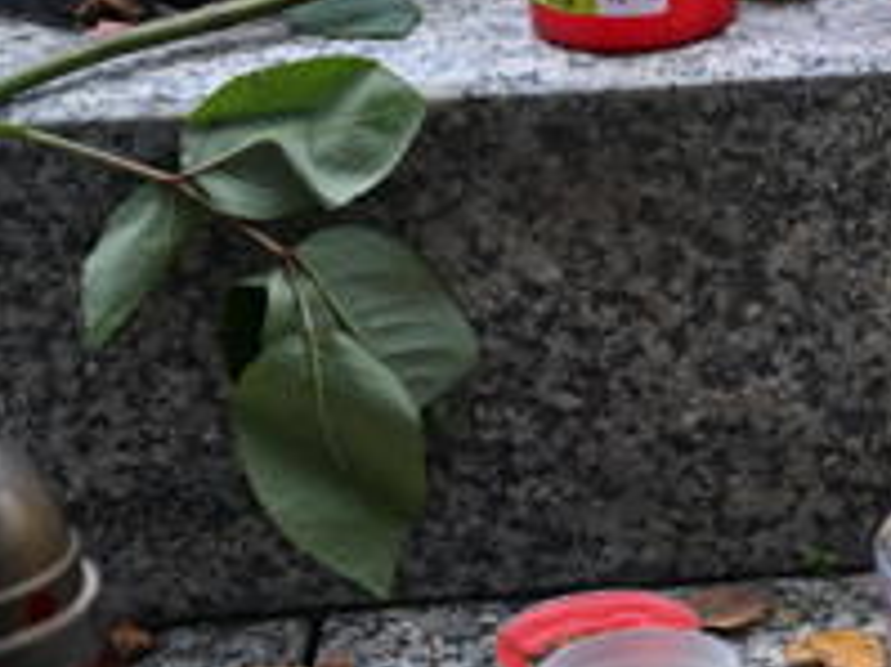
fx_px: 3859
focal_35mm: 150
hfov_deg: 12.2
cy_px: 210
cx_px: 1540
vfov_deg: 9.9
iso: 320
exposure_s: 1/200
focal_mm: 45
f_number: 4
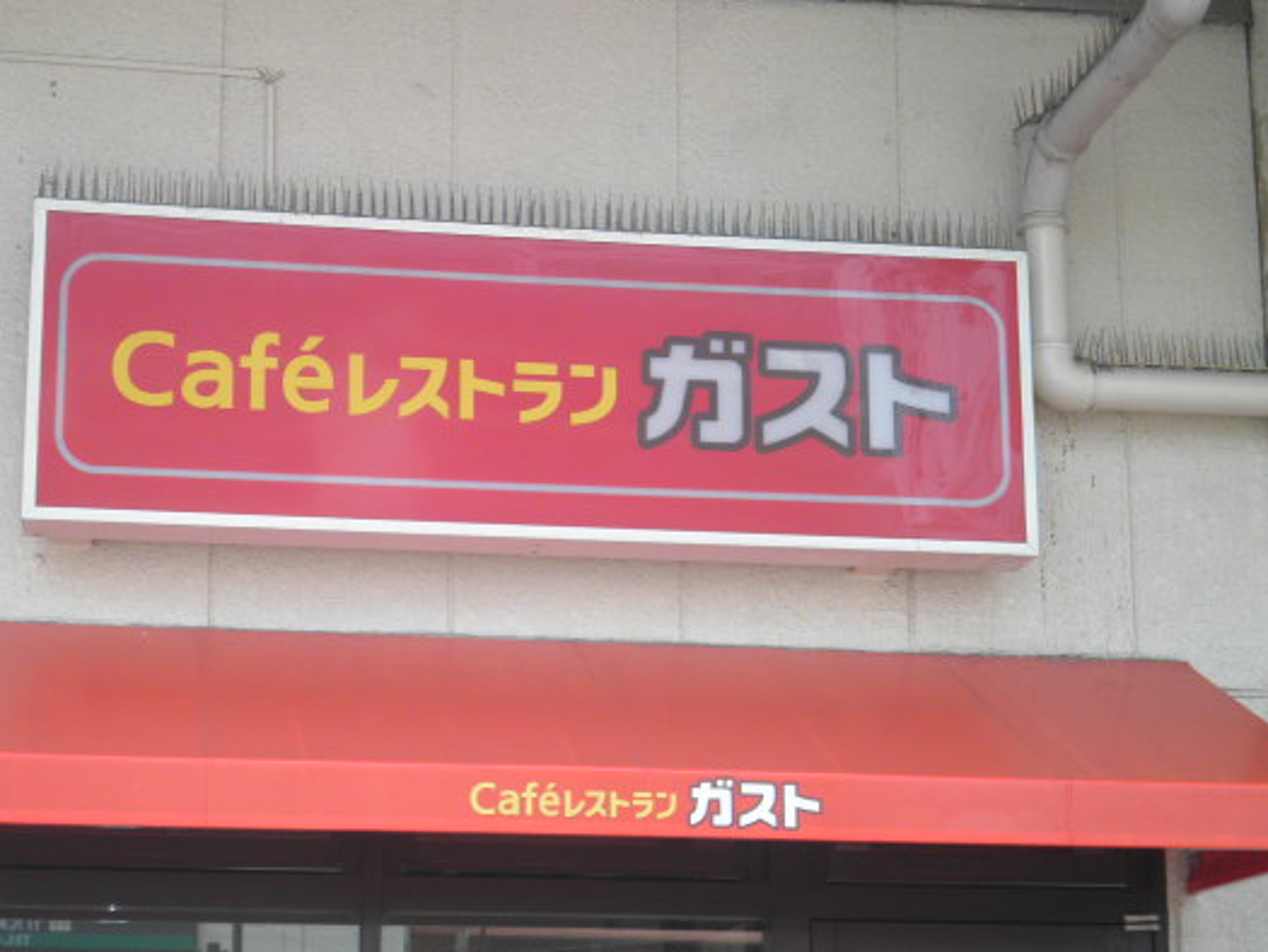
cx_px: 517
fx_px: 3261
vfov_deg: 16.6
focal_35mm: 89
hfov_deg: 22.0
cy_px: 532
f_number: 4.4
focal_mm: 13
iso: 64
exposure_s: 1/100
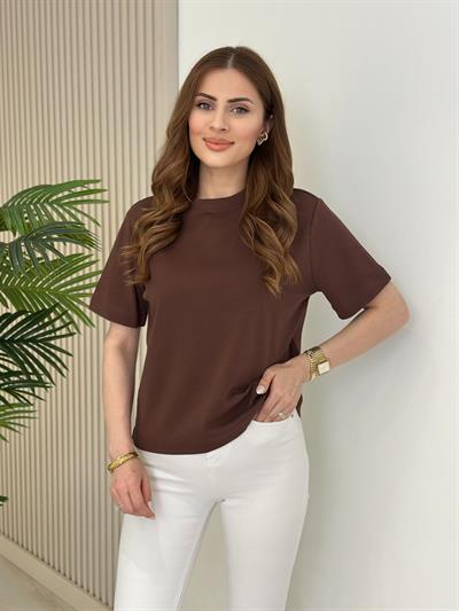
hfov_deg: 30.3
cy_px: 306
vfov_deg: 39.6
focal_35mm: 48
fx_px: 848
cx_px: 230
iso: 80
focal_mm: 6.86
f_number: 1.78
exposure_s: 1/271
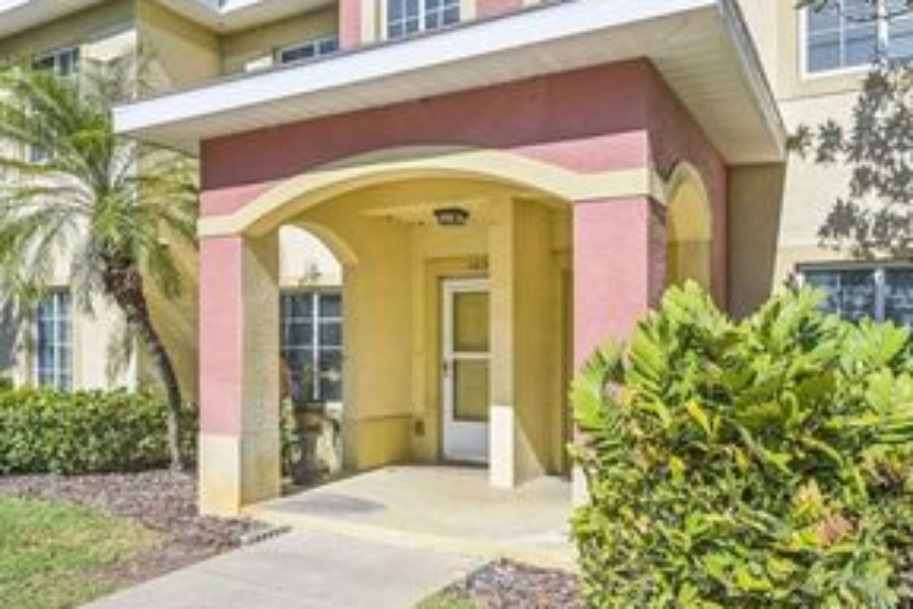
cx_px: 466
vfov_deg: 46.8
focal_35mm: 27
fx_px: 681
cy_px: 170
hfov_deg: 67.6
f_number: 8
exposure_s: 1/1000
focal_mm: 15.5
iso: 400
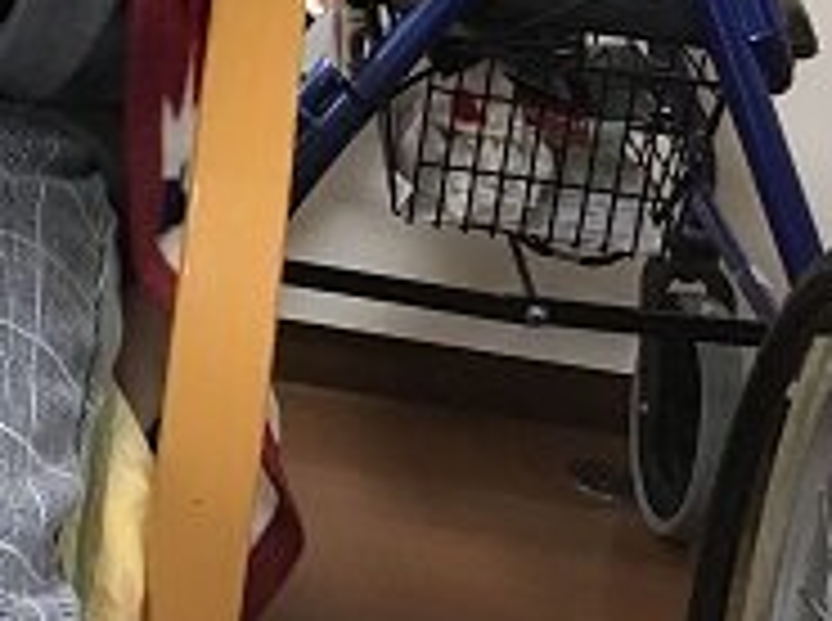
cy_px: -178
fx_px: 2015
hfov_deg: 22.0
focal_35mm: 84
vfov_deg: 16.6
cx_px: -99
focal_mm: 3.3
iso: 64
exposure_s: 1/30
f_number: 2.4
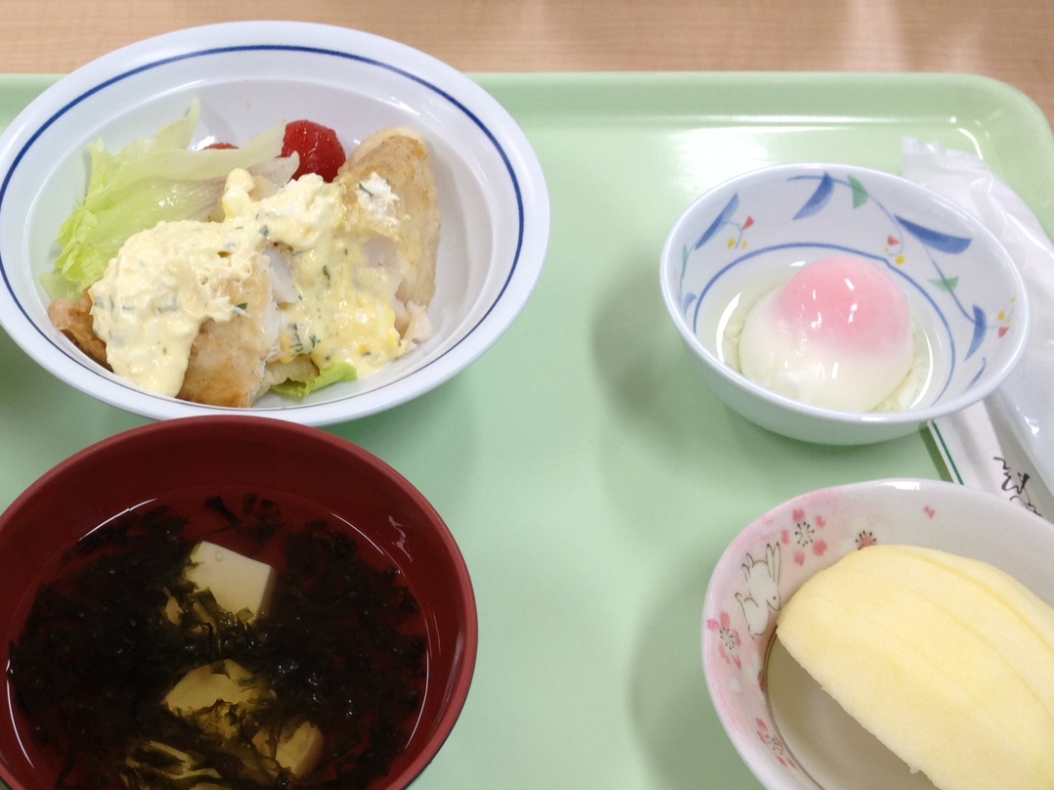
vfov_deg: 27.4
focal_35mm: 53
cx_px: 276
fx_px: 1613
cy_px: 524
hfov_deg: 35.4
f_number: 2.4
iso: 64
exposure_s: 1/40
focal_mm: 4.28
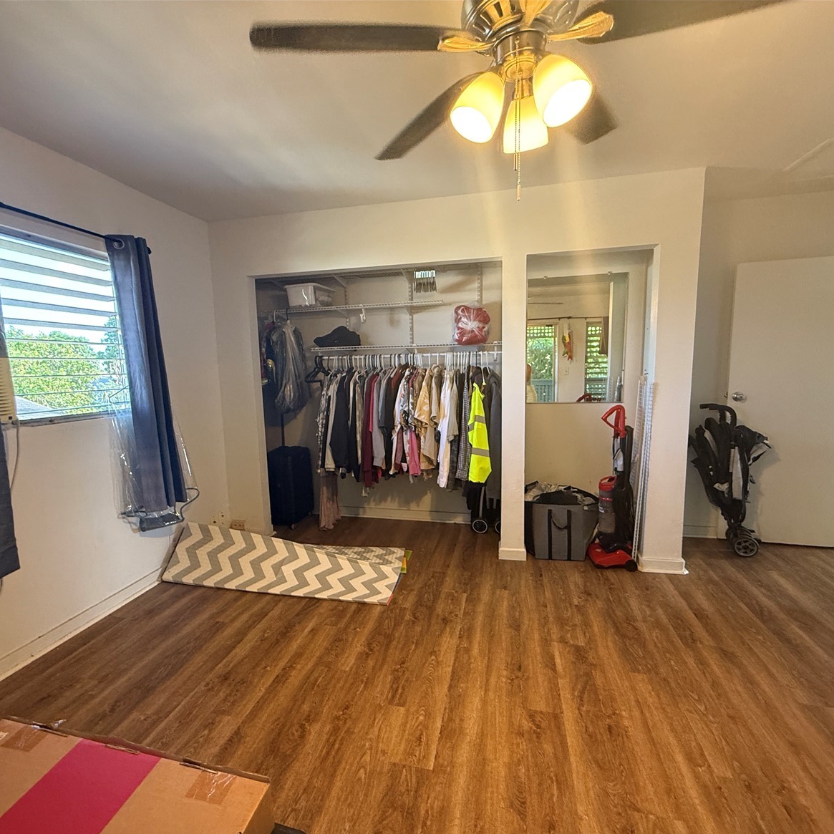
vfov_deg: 83.9
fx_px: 463
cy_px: 429
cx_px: 394
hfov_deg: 83.9
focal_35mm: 17
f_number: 2.2
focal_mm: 2.22
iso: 320
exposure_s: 1/60
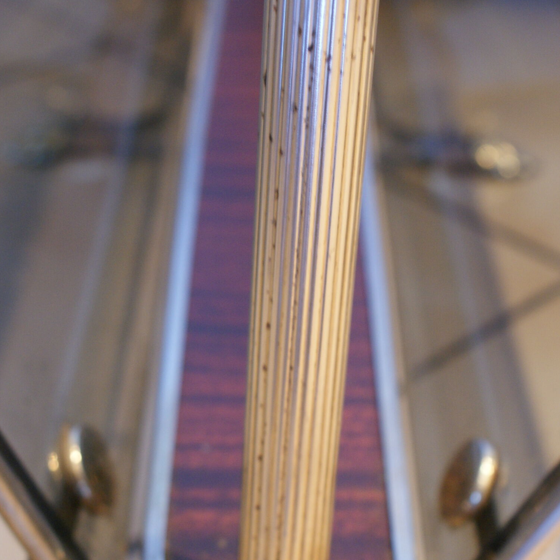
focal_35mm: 74
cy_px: 241
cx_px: 335
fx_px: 1354
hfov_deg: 23.3
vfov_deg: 23.3
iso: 400
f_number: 5
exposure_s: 1/4
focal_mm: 30
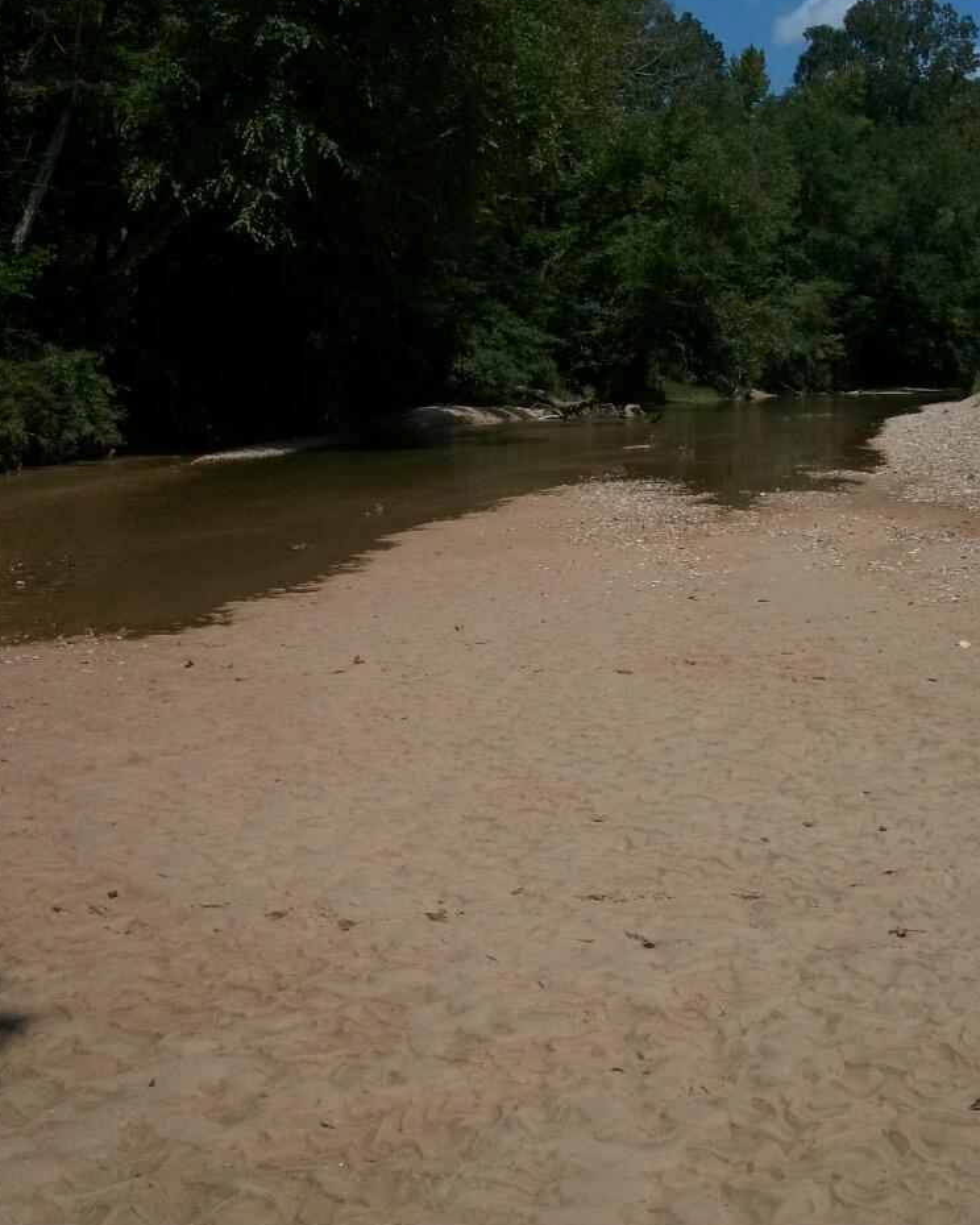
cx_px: 539
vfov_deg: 42.9
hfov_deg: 34.9
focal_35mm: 43
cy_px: 612
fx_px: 1559
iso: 80
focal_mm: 5.7
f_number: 5.5
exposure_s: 1/1000
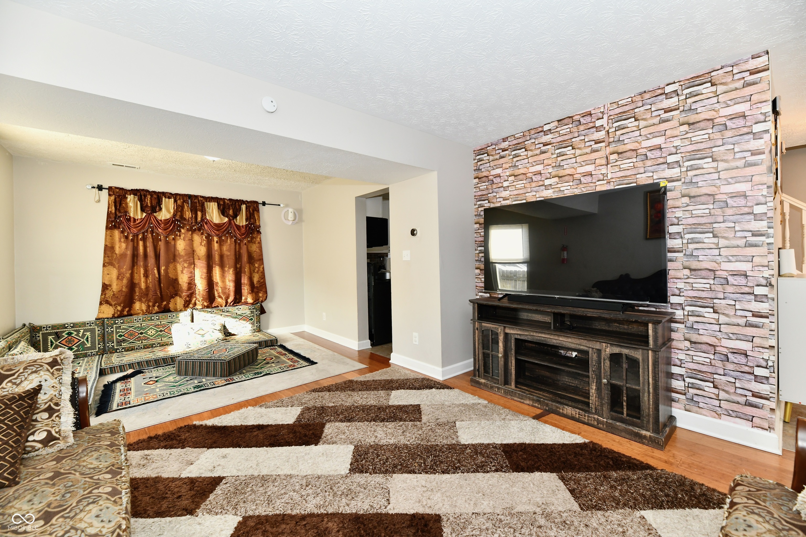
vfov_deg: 81.2
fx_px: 313
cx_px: 403
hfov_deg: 104.3
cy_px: 268
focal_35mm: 14
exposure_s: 1/60
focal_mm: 14
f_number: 6.3
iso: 640
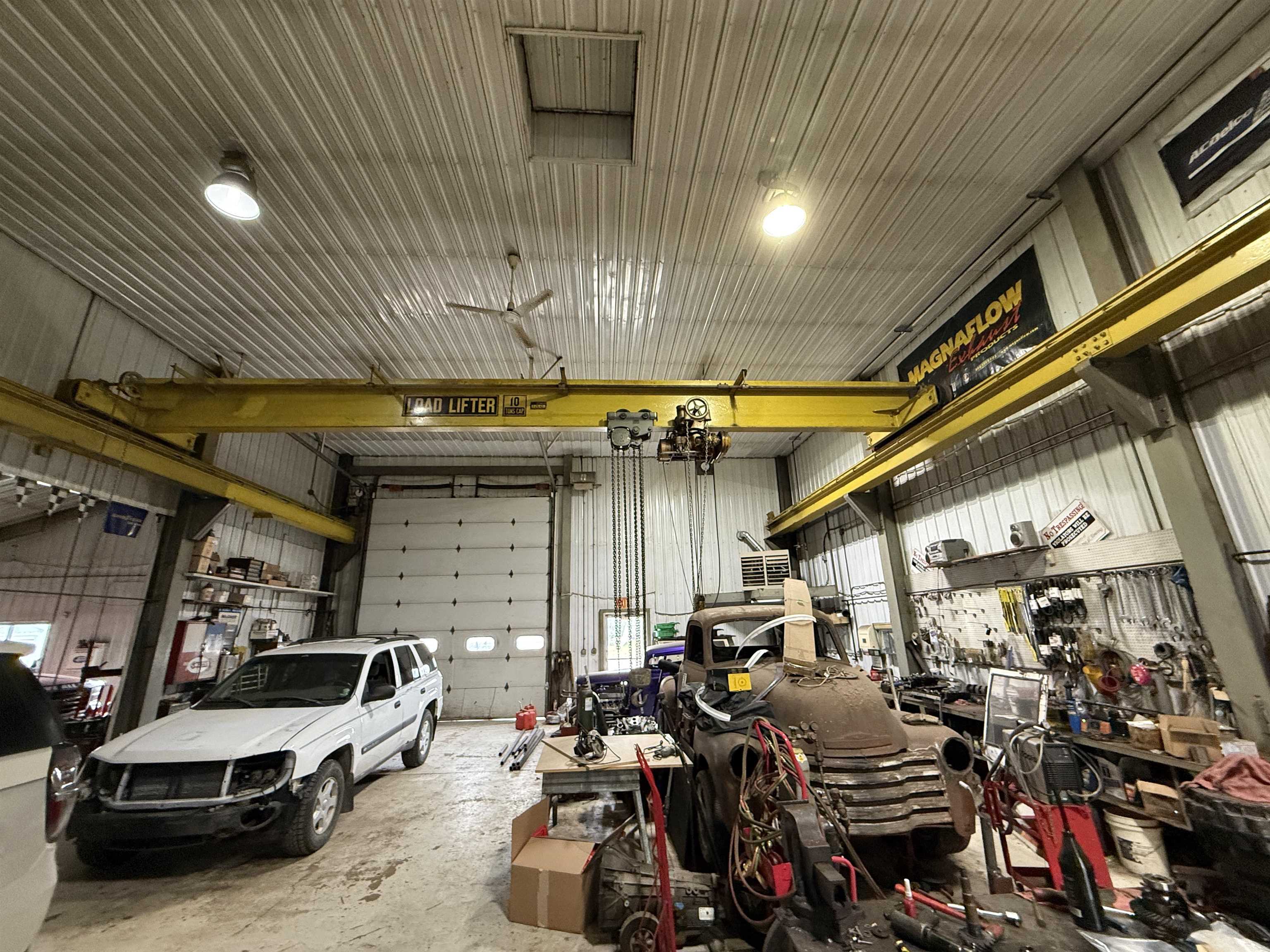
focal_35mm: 14
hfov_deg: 102.1
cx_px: 635
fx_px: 514
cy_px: 476
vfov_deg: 85.7
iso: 500
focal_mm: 2.22
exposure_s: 1/60
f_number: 2.2
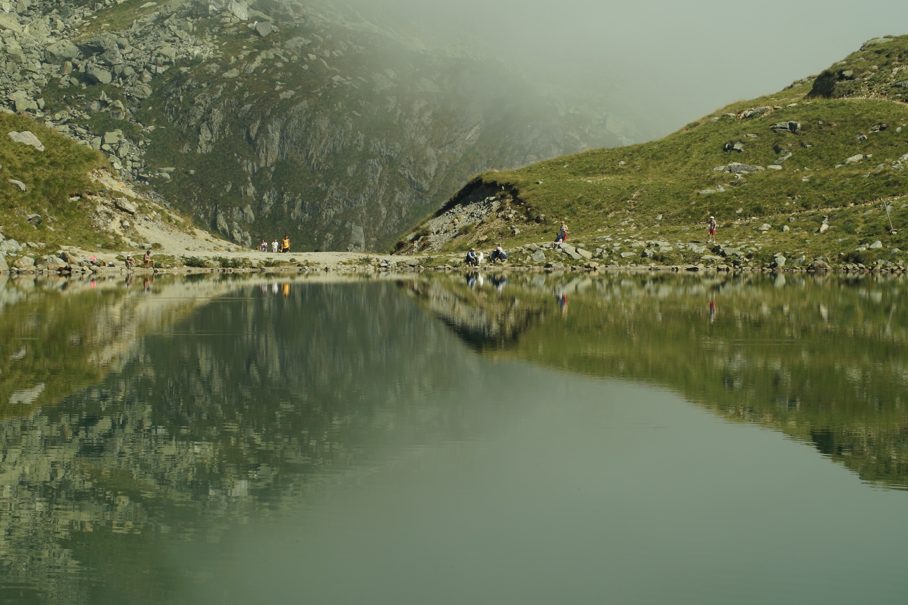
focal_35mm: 105
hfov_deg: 19.5
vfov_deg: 13.0
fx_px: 2647
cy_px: 302
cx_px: 454
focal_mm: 70
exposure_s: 1/250
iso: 100
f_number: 8
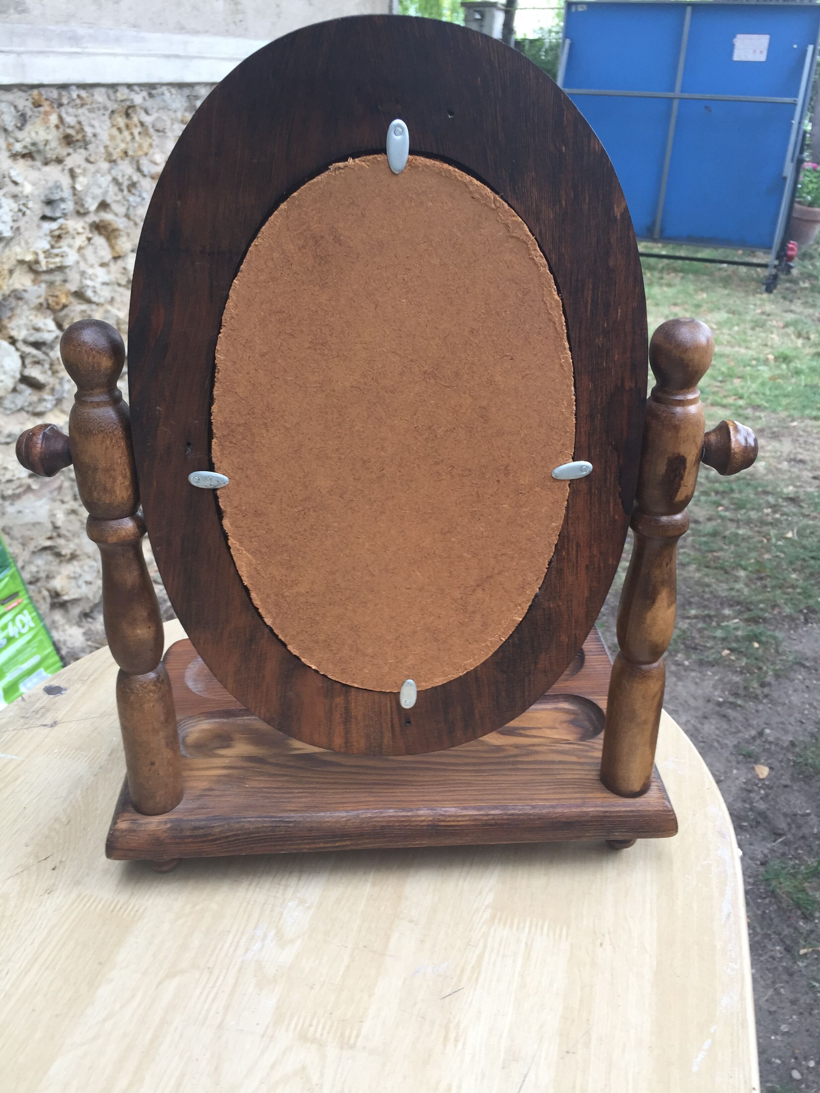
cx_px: 410
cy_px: 546
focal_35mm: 29
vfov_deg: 61.7
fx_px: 916
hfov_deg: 48.2
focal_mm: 4.15
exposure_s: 1/50
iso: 32
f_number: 2.2
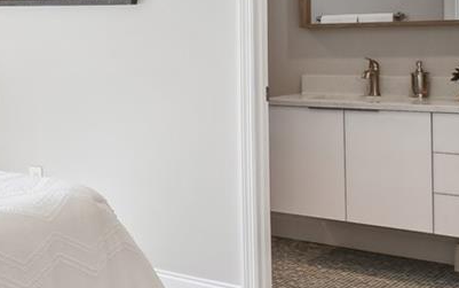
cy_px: 64
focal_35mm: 61
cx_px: -122
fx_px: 763
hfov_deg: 28.2
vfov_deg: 21.1
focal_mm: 10
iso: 100
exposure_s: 1/10
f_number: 7.1
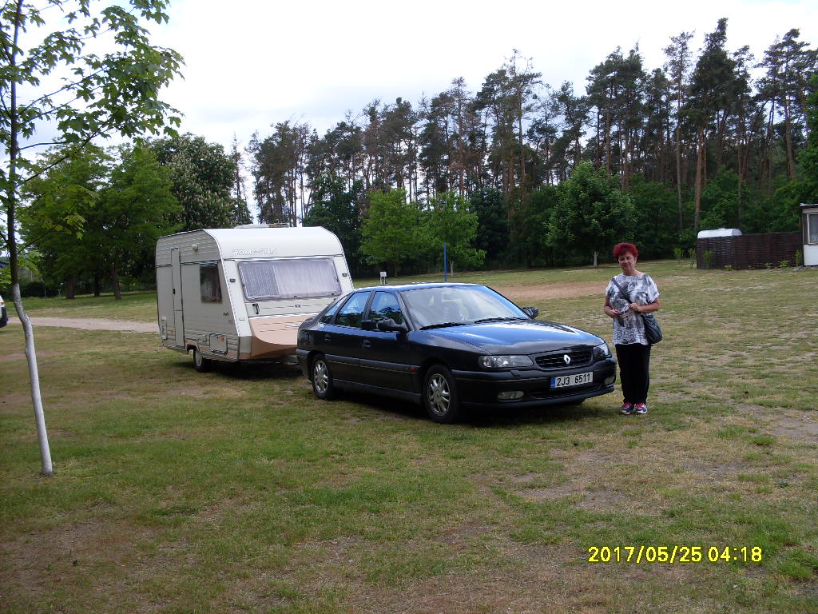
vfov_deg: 37.7
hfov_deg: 49.0
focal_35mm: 38
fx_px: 898
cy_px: 307
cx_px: 409
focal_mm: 6.3
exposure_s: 1/350
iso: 80
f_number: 2.8
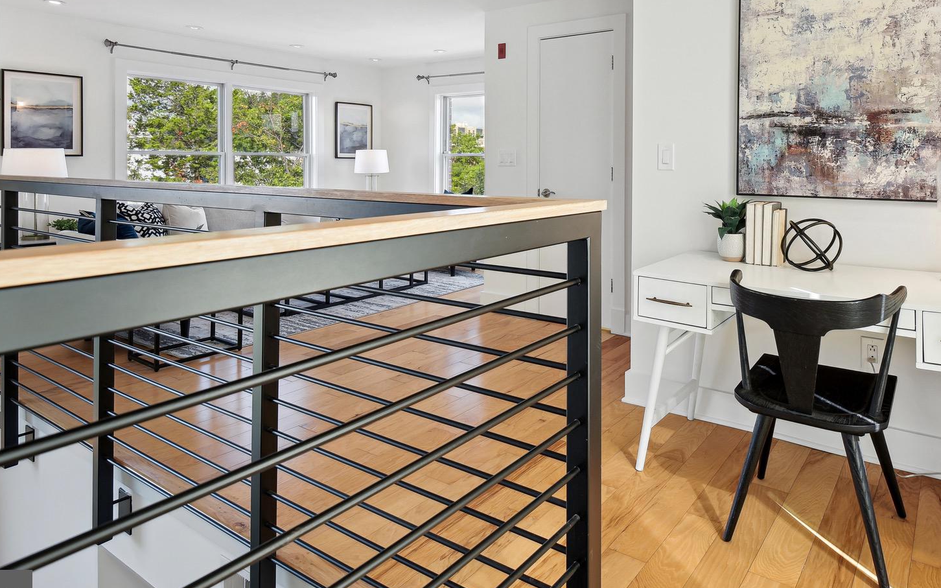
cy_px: 175
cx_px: 552
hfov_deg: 76.5
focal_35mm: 23
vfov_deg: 51.5
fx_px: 590
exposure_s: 1/25
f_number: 8
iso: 400
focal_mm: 16
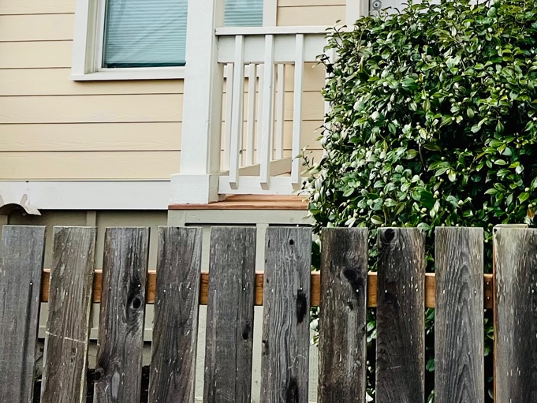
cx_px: 468
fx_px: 1195
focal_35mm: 77
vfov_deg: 17.5
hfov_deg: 24.7
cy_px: -167
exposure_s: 1/5076
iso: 50
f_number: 1.5
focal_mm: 5.7
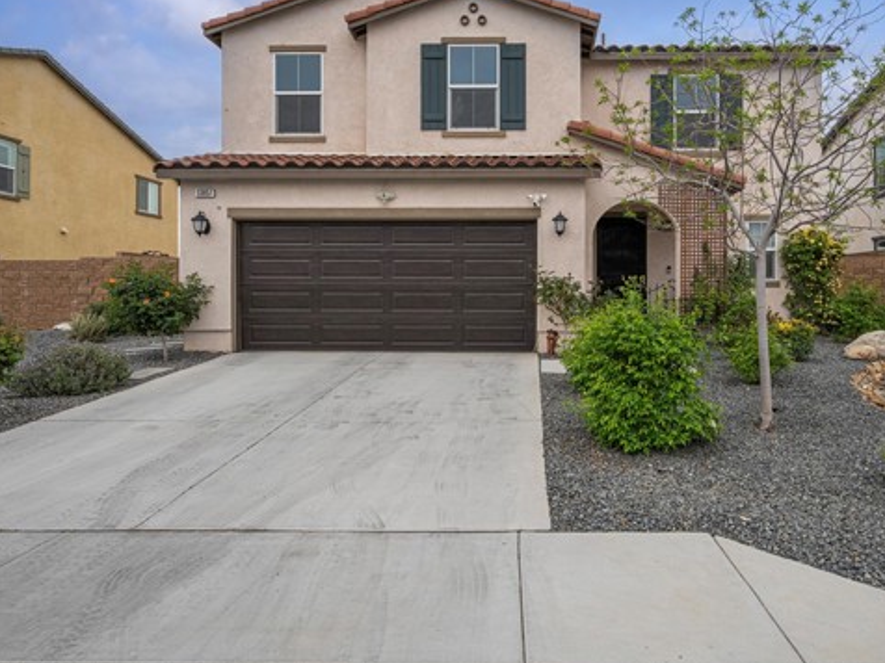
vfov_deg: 60.8
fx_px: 562
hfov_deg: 75.5
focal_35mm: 22
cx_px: 532
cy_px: 285
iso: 320
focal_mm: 17
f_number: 8
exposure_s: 1/640
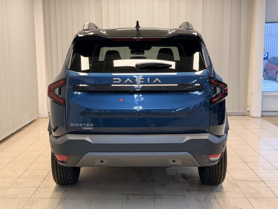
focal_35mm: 48
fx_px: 385
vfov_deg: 30.3
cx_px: 139
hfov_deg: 39.7
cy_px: 104
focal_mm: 6.76
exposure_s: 1/50
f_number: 1.78
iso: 80
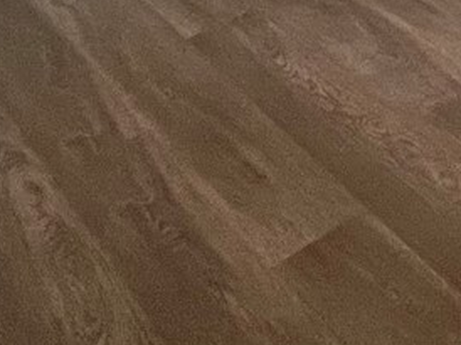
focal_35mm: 76
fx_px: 1011
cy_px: -539
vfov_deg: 13.1
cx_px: 703
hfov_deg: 21.3
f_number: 1.8
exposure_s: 1/60
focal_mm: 1.57
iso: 200
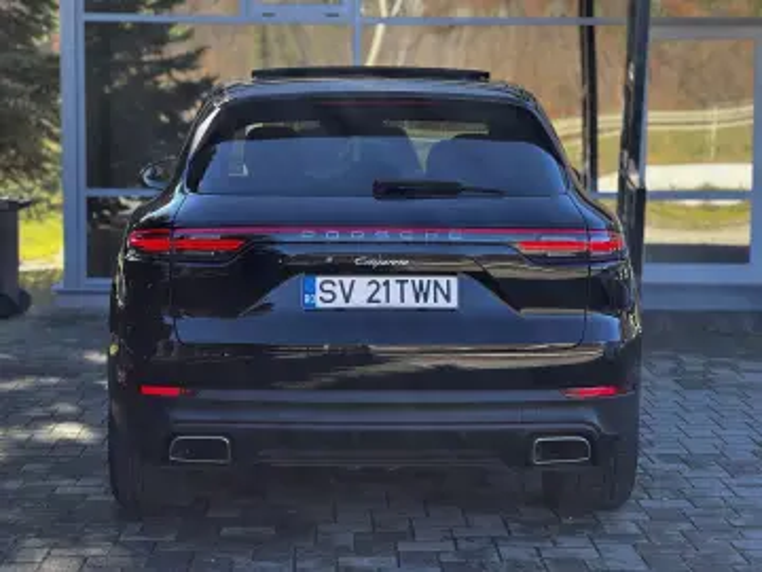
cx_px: 381
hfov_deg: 25.3
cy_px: 286
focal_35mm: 77
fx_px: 1695
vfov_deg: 19.1
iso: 25
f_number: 2.8
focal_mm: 9
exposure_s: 1/159
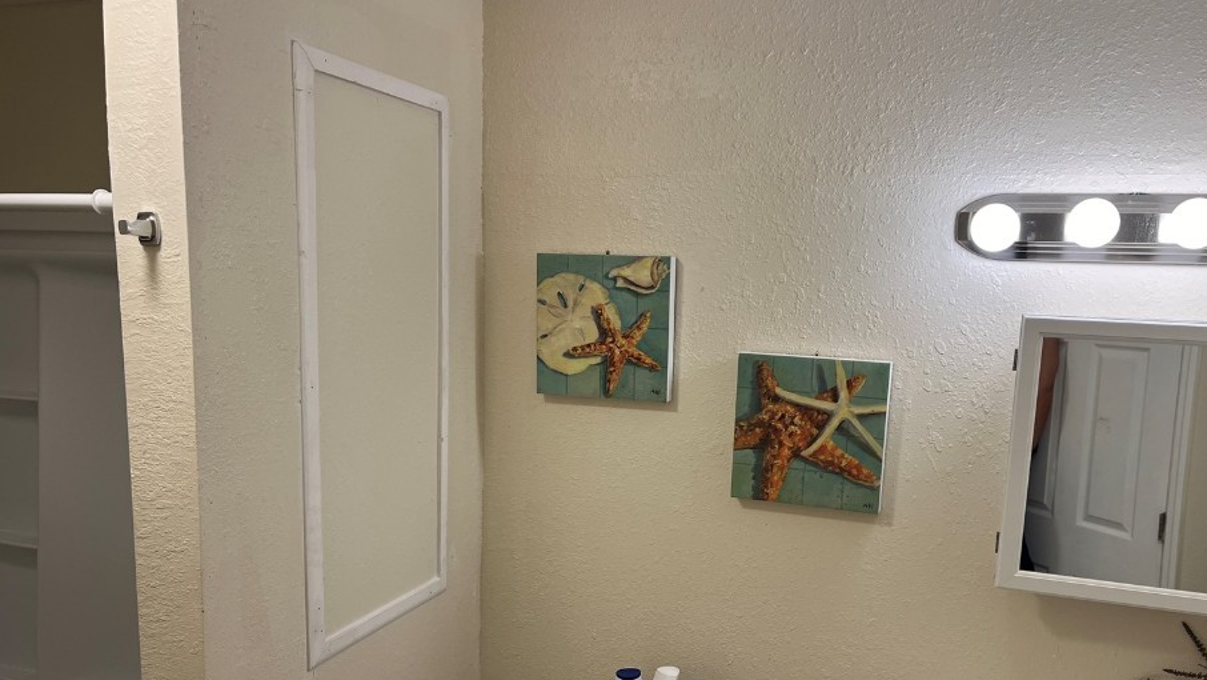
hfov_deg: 60.9
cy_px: 440
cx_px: 661
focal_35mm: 32
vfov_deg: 36.4
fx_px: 1024
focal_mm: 5.1
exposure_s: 1/120
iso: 80
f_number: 1.6
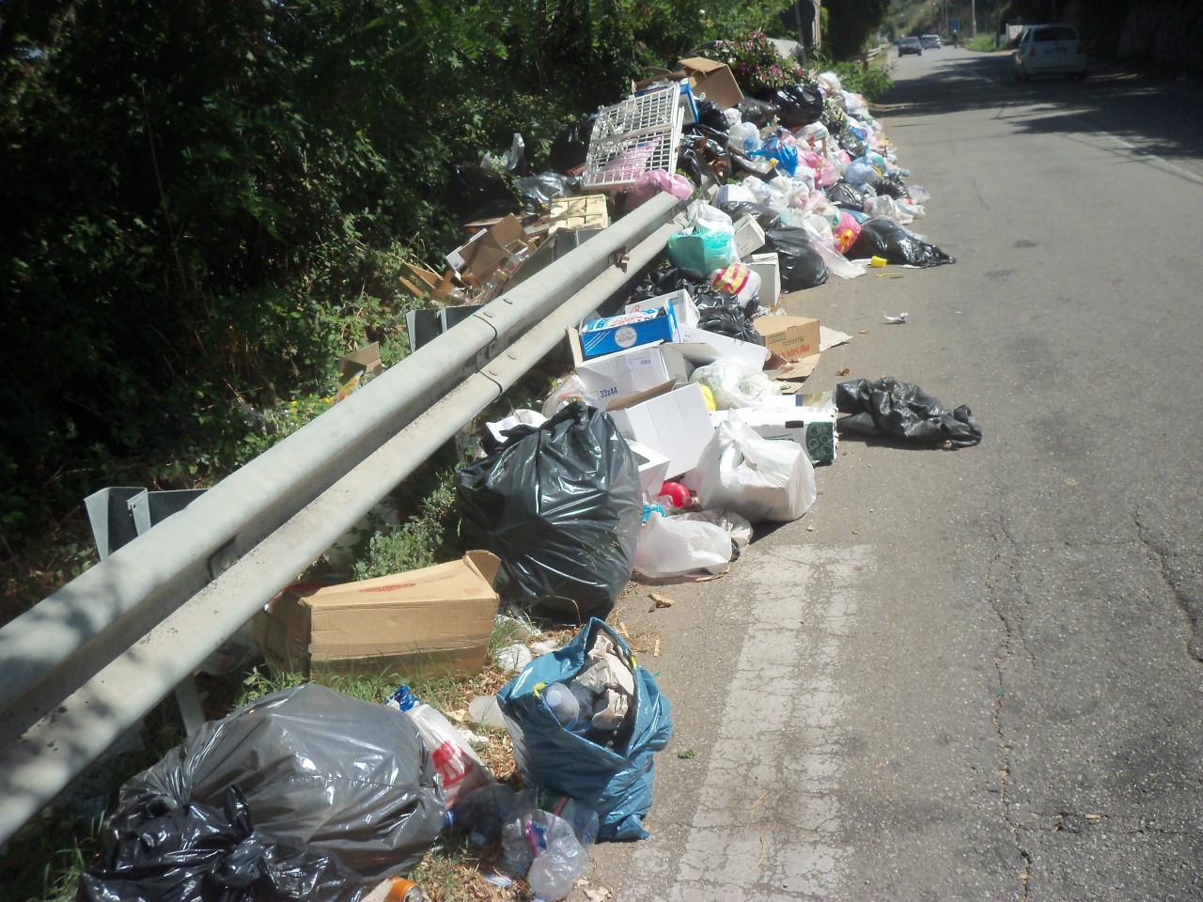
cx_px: 602
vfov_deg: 41.8
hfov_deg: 54.0
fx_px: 1182
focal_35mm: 34
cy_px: 451
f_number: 8.8
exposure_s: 1/200
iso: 80
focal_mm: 5.7
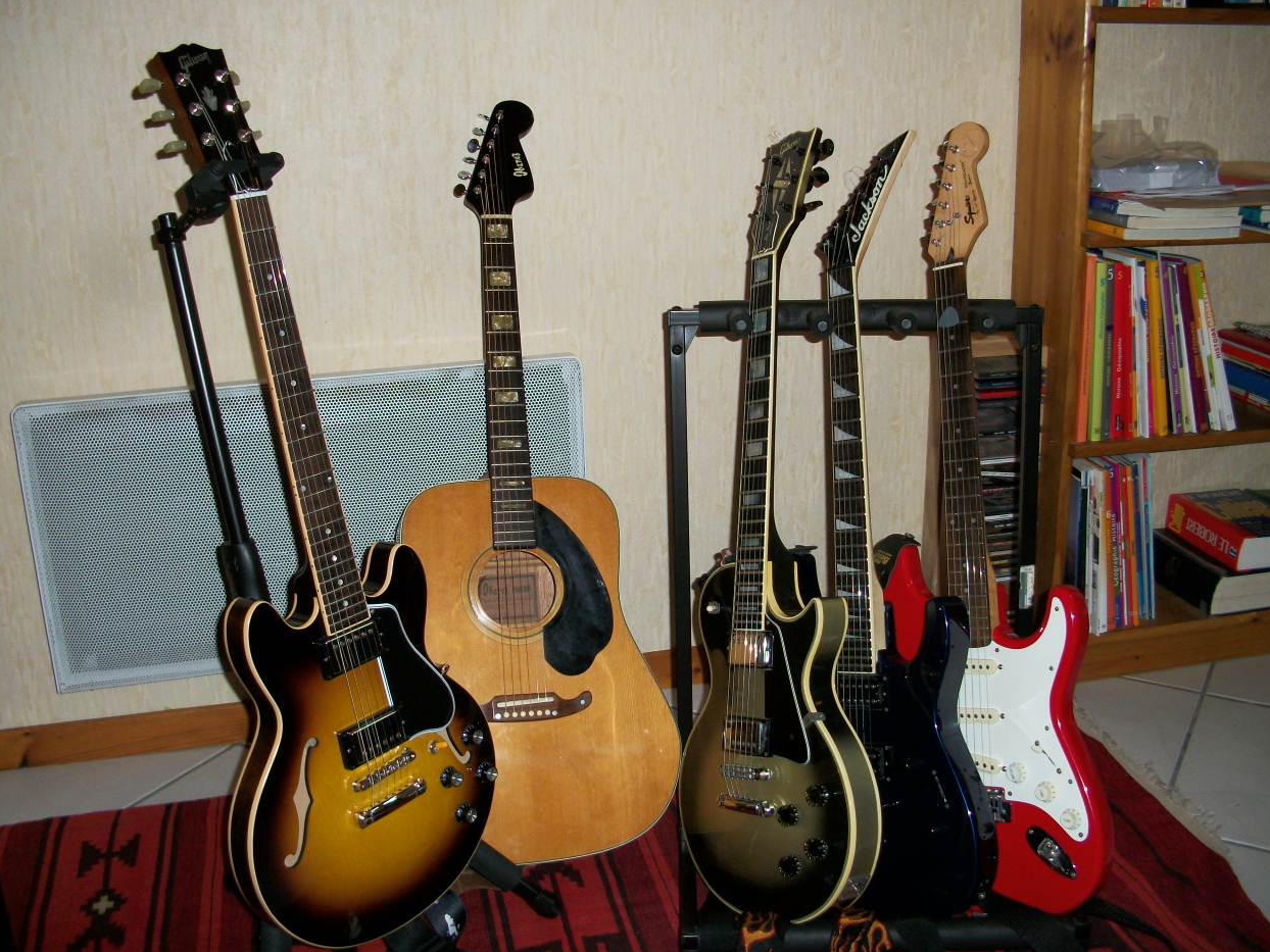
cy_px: 481
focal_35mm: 36
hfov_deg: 51.4
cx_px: 643
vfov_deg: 39.7
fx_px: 1321
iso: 160
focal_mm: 6.3
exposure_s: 1/30
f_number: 3.1
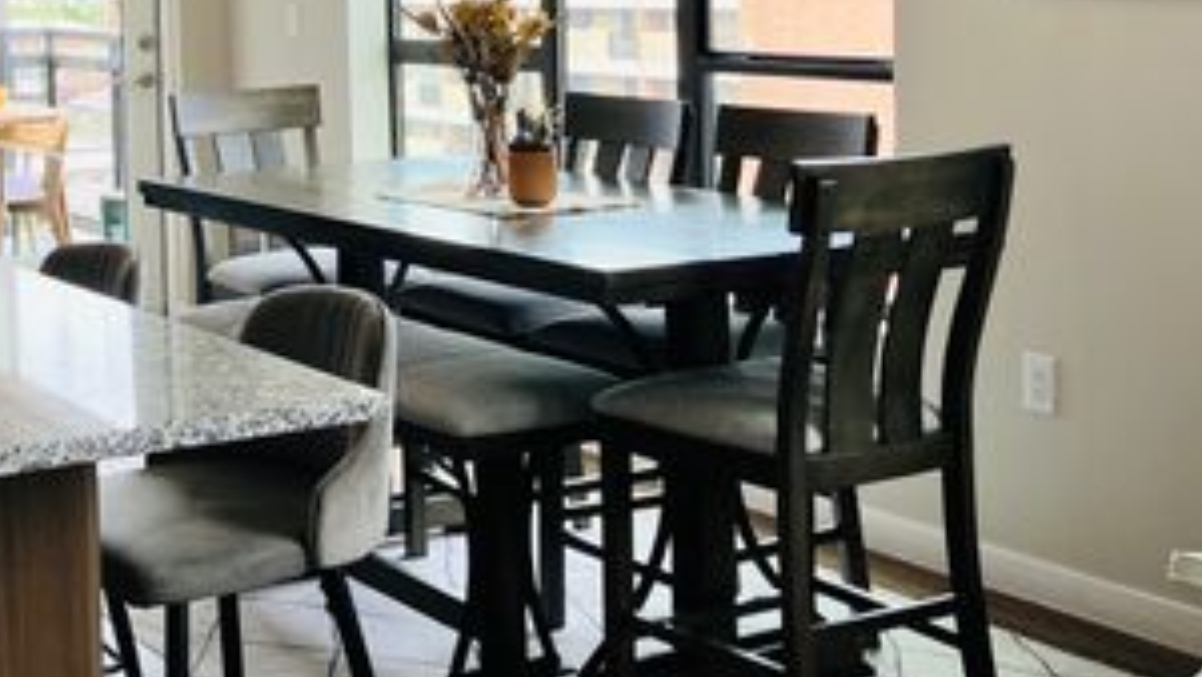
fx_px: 1945
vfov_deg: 19.3
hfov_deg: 33.0
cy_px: 40
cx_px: 180
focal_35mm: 61
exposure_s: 1/121
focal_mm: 3.99
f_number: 1.8
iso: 40
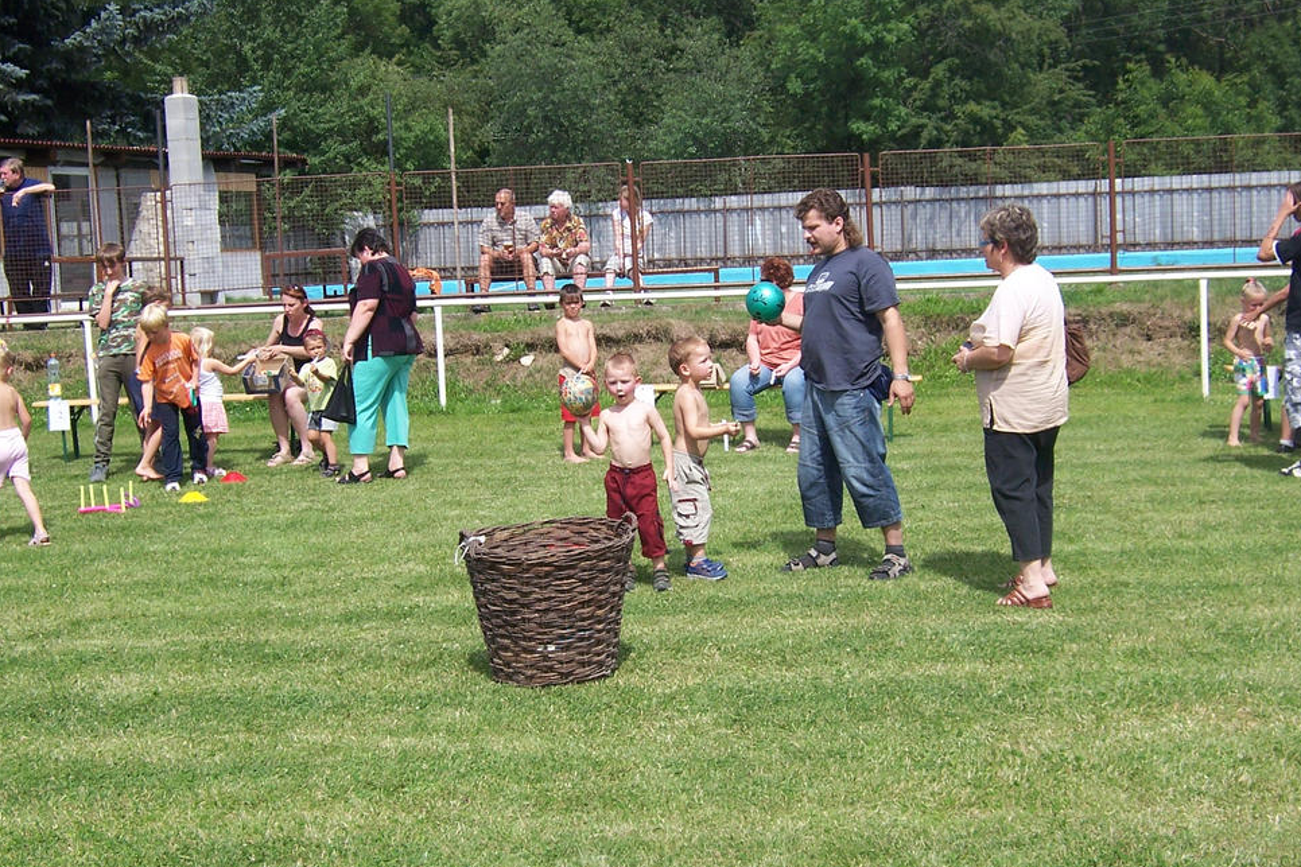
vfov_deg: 25.1
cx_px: 642
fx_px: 1951
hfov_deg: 36.9
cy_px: 467
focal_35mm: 54
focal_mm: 8.2
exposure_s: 1/750
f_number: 4
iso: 80
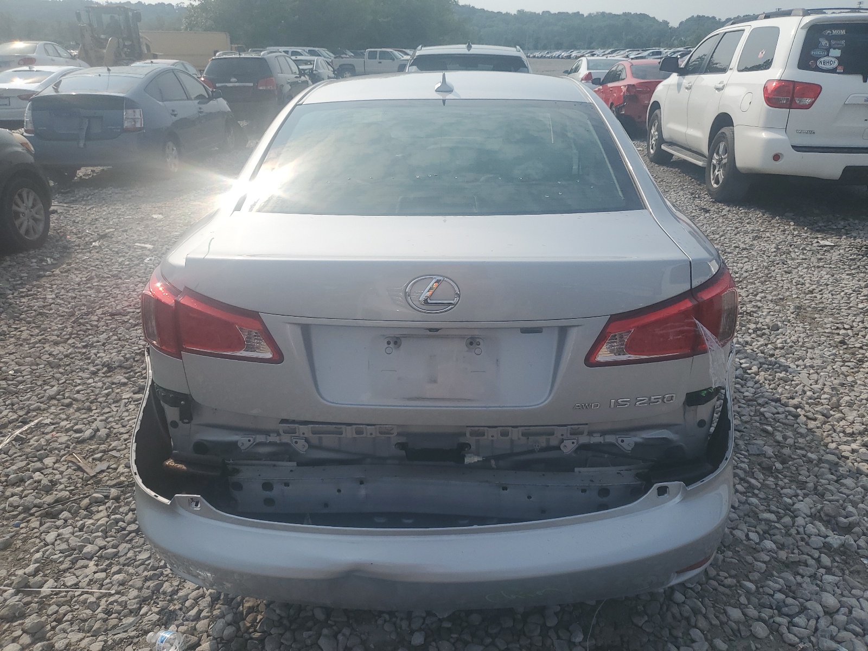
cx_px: 434
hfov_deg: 67.3
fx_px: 652
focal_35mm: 26
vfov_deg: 53.1
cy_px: 326
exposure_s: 1/5000
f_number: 1.5
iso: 50
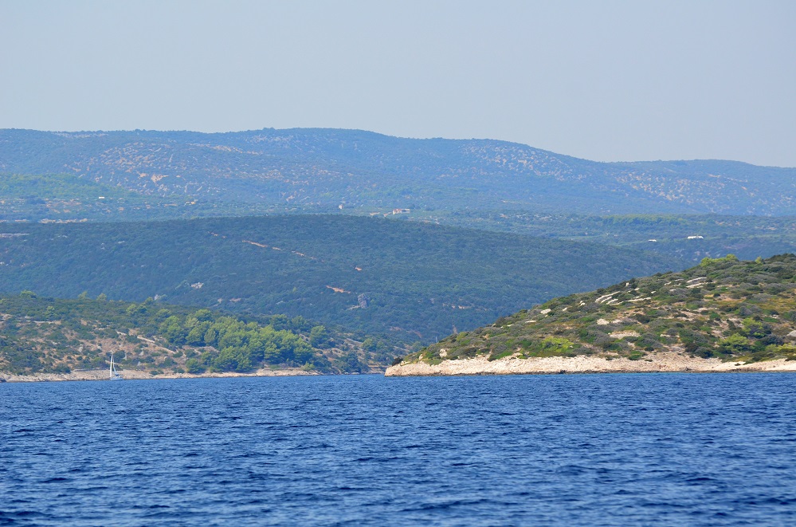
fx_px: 4632
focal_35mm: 210
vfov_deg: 6.5
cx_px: 398
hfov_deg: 9.8
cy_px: 264
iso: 400
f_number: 5.6
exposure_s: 1/1600
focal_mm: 140
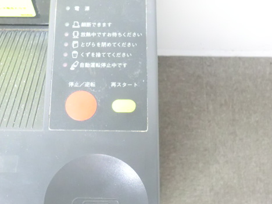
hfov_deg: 36.7
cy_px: 116
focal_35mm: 52
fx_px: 409
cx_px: 107
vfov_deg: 28.0
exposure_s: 1/10
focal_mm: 6.9
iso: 800
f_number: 3.9
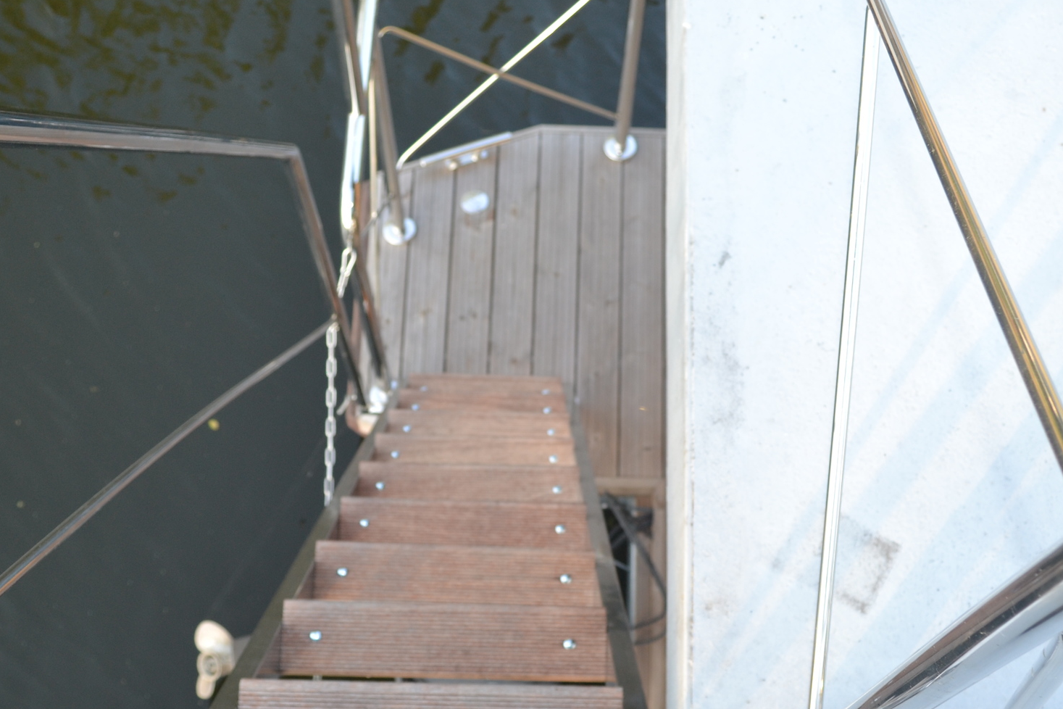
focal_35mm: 46
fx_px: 1358
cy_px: 490
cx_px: 488
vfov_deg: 29.0
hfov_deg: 42.7
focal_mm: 18
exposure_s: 1/125
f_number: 4
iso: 180
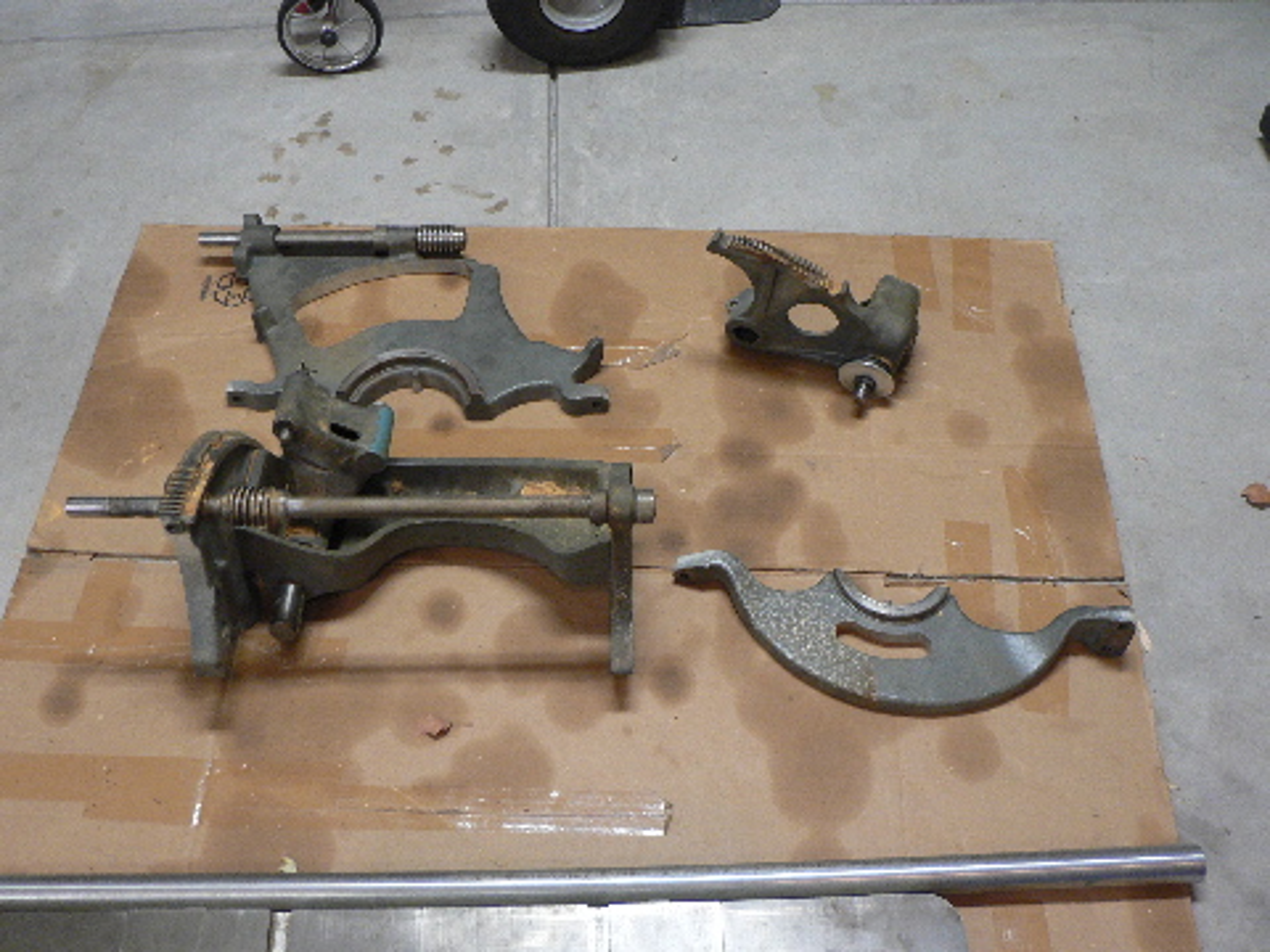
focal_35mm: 36
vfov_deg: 39.7
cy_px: 476
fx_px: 1321
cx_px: 635
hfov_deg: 51.4
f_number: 2.8
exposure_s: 1/13
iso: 200
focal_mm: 6
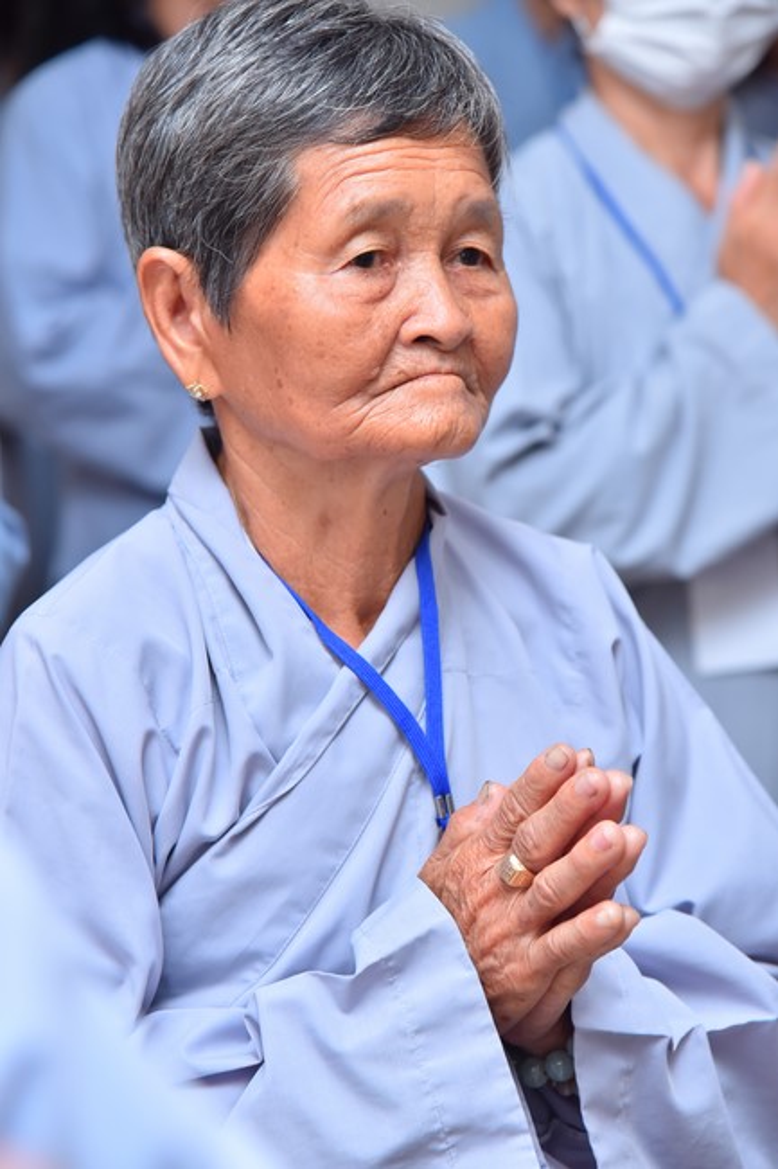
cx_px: 389
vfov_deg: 18.6
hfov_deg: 12.4
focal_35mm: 110
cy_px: 584
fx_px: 3567
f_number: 5.6
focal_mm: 110
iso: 1000
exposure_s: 1/125
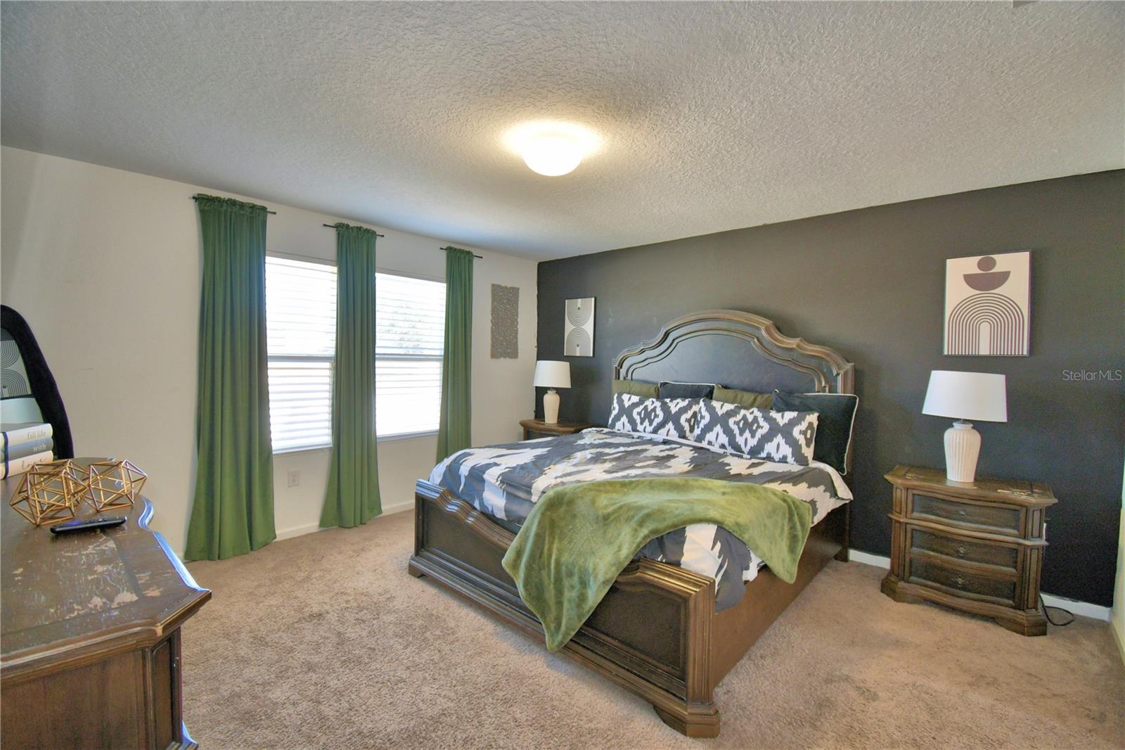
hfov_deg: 100.4
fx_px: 469
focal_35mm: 15
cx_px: 562
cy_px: 375
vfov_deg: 77.3
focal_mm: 10
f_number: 4.5
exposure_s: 1/50
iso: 200
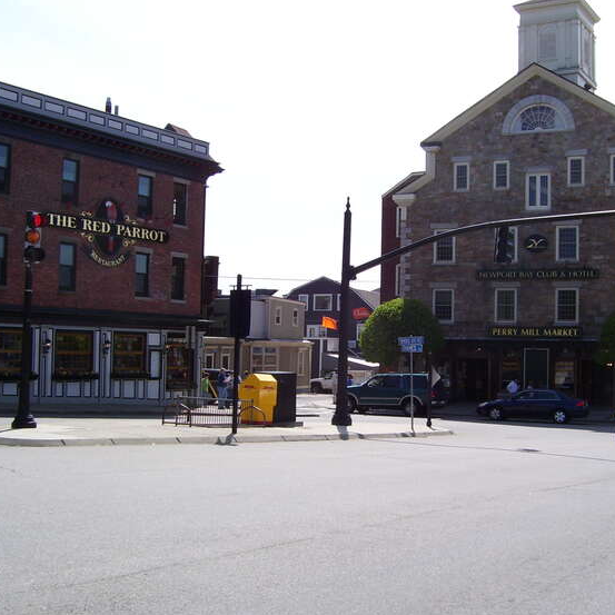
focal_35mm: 46
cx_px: 343
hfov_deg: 36.7
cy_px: 321
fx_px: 925
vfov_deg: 36.8
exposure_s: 1/500
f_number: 4.8
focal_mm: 6
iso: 80
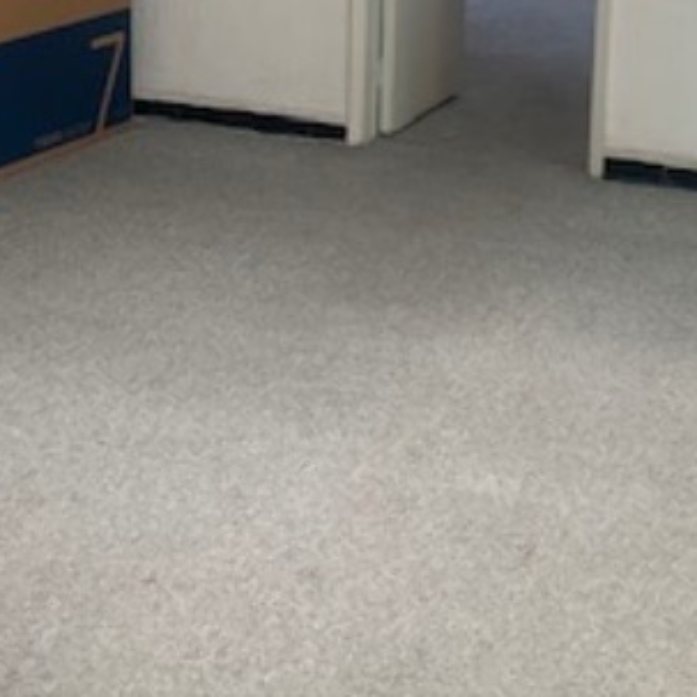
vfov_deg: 20.6
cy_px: -35
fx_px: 1845
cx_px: 276
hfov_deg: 21.4
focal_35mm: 81
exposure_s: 1/121
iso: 64
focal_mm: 4.25
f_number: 1.8
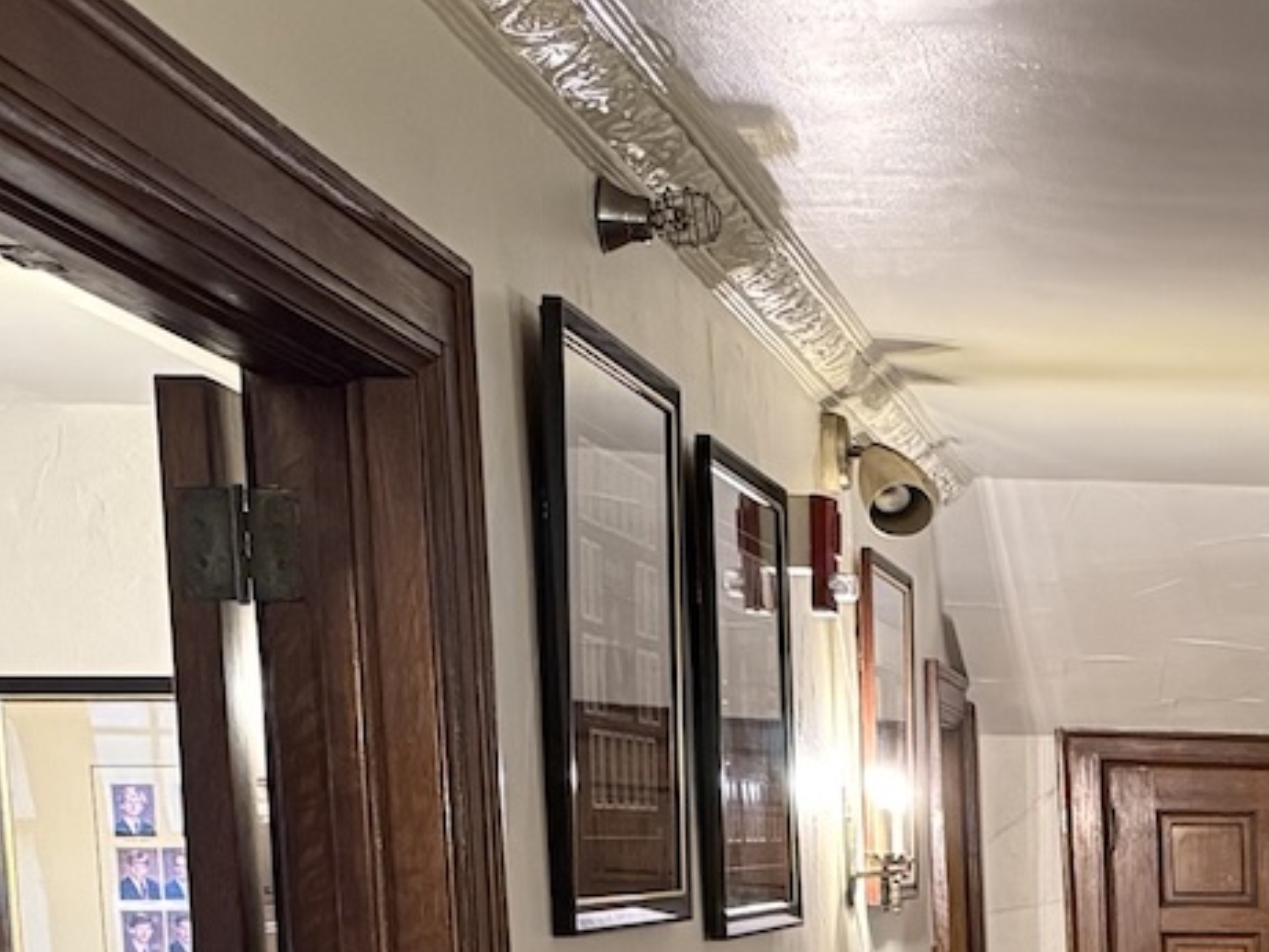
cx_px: 2084
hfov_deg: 17.1
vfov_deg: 14.1
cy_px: 1315
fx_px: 3667
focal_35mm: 100
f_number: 1.78
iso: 640
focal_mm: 6.76
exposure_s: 1/40
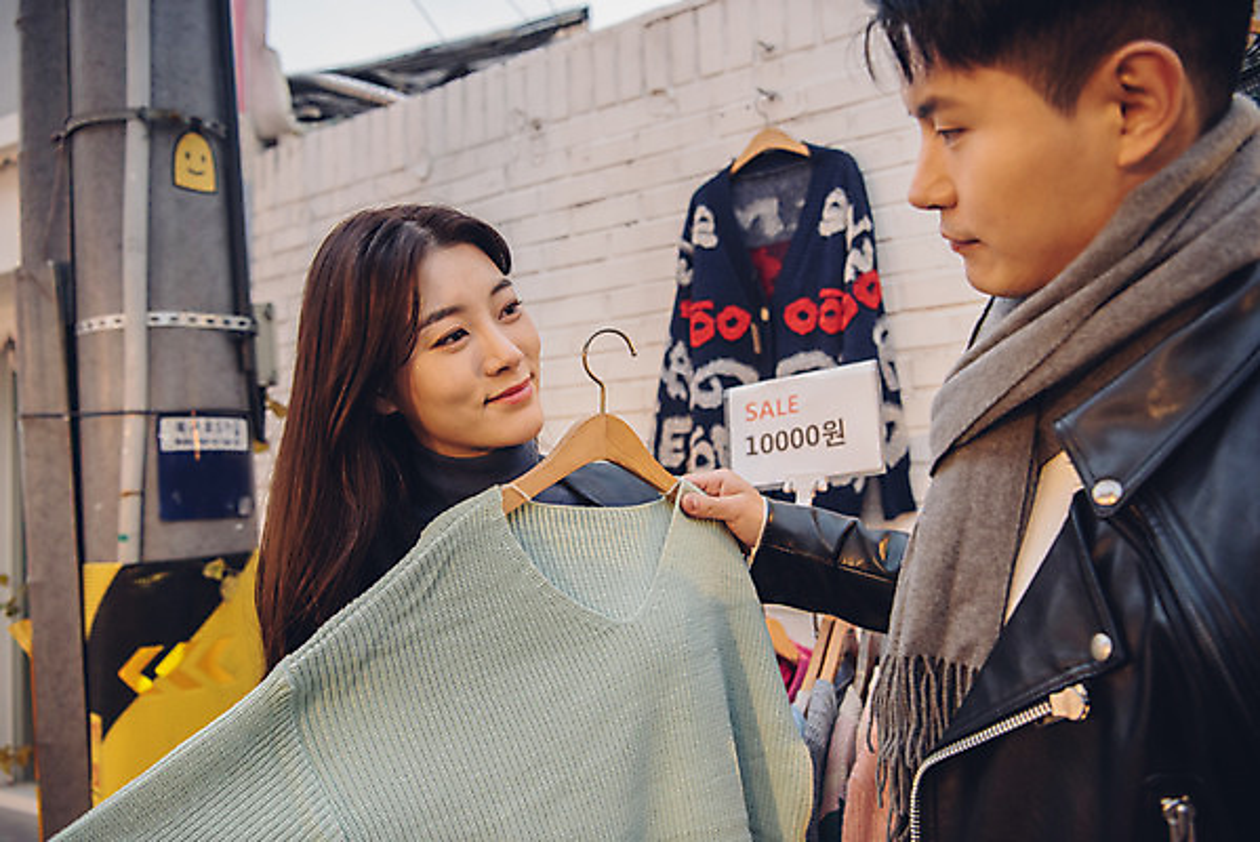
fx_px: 1015
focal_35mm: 29
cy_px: 421
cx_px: 630
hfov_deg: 63.6
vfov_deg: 45.0
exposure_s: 1/50
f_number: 3.5
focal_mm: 29
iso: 1250
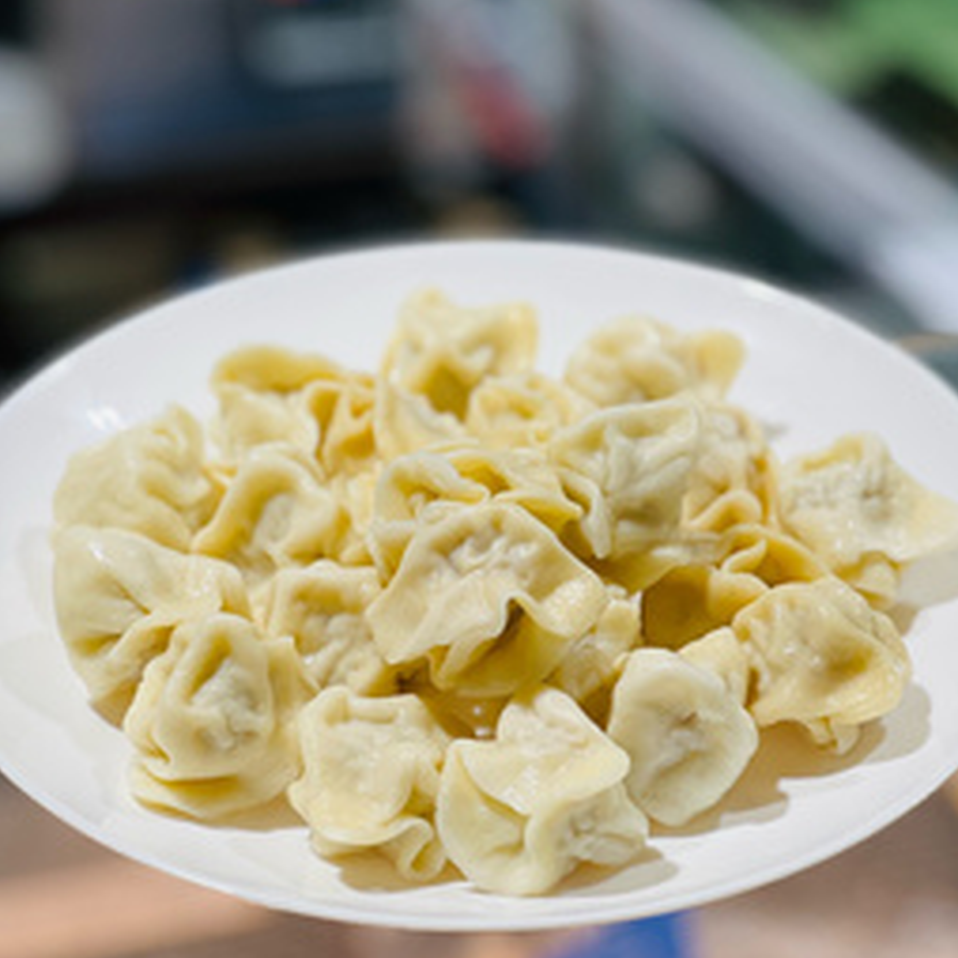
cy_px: 396
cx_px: 492
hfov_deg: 18.5
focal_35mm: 94
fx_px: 2943
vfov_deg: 18.5
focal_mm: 9
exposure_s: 1/100
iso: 64
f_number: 2.8
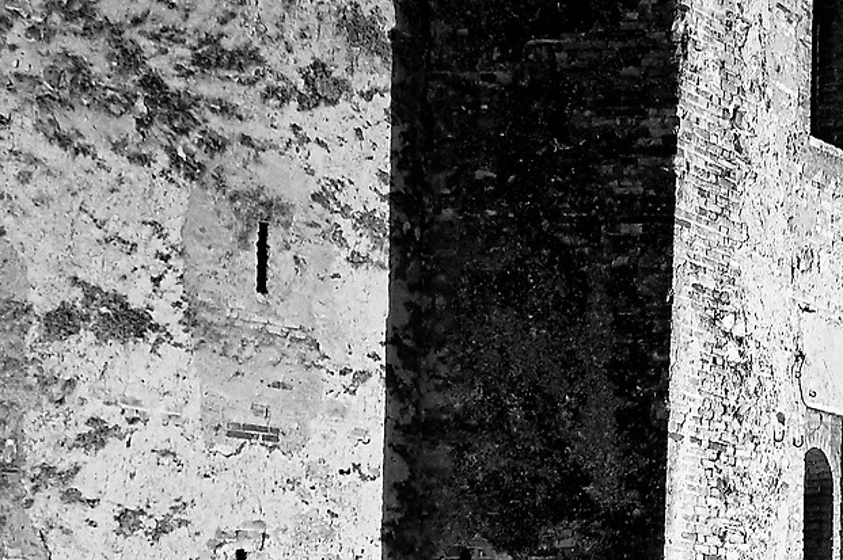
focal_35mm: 116
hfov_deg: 14.9
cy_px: 597
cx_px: 1613
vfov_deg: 11.6
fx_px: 2714
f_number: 6.3
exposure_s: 2
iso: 100
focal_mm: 20
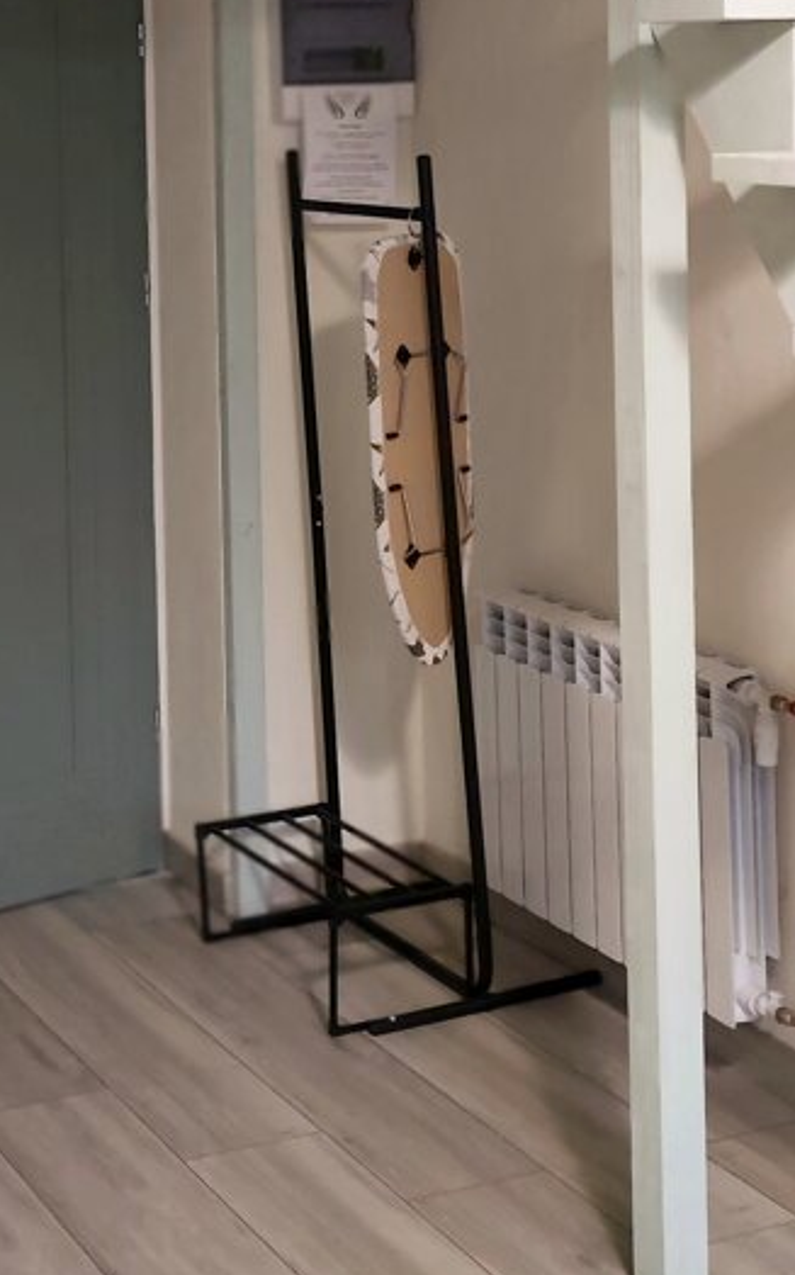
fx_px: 2325
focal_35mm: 67
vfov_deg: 29.6
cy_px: 168
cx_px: 136
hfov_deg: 19.2
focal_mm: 6.19
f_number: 1.65
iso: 800
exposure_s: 1/33.3
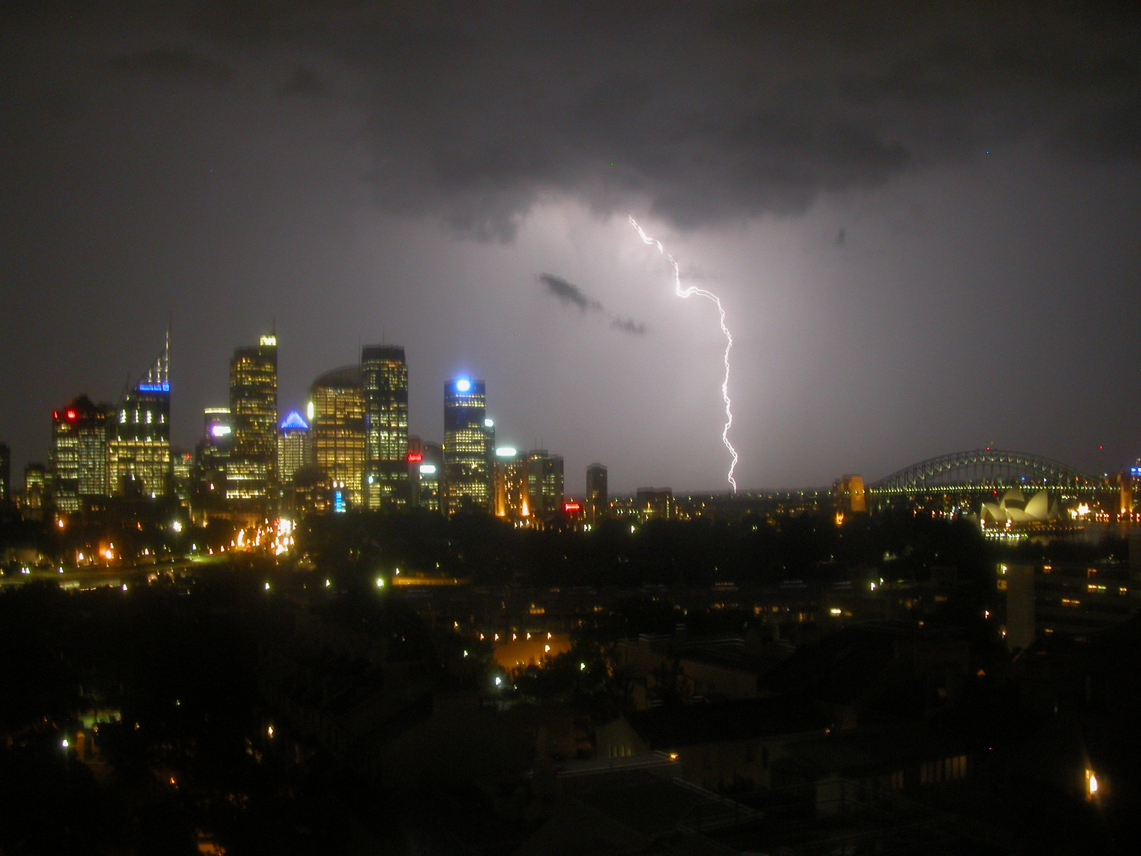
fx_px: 1154
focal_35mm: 35
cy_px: 428
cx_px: 570
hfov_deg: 52.6
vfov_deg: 40.7
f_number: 2.8
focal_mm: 8.9
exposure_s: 1
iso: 400
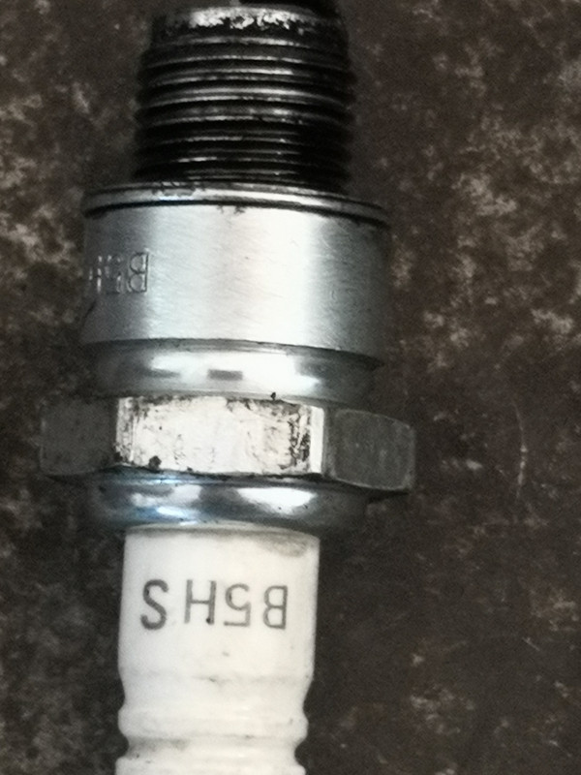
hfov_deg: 10.8
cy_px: 388
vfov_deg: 14.4
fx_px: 3066
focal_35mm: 137
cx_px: 290
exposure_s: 1/33.3
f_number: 1.6
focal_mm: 3.95
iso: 250
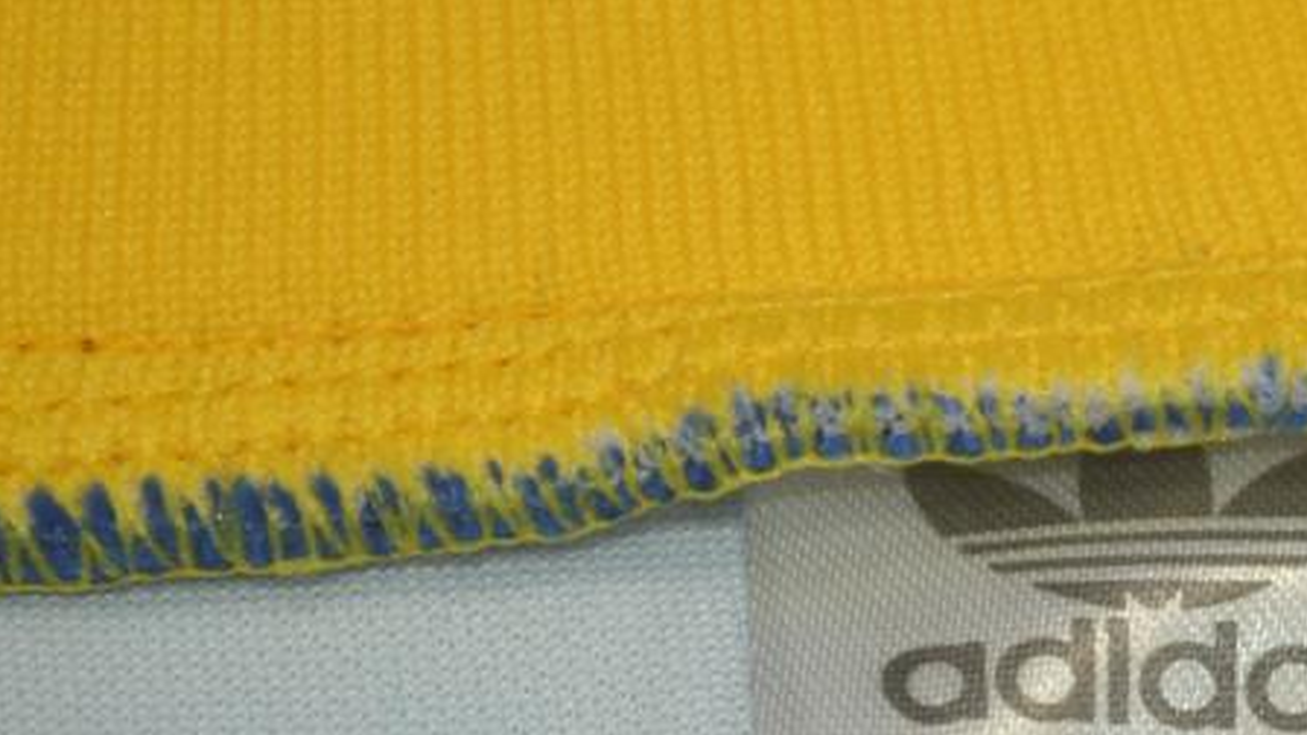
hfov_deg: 10.3
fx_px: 7218
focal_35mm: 208
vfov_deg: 5.8
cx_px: 1237
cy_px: 764
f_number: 5.6
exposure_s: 1/125
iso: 200
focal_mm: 55
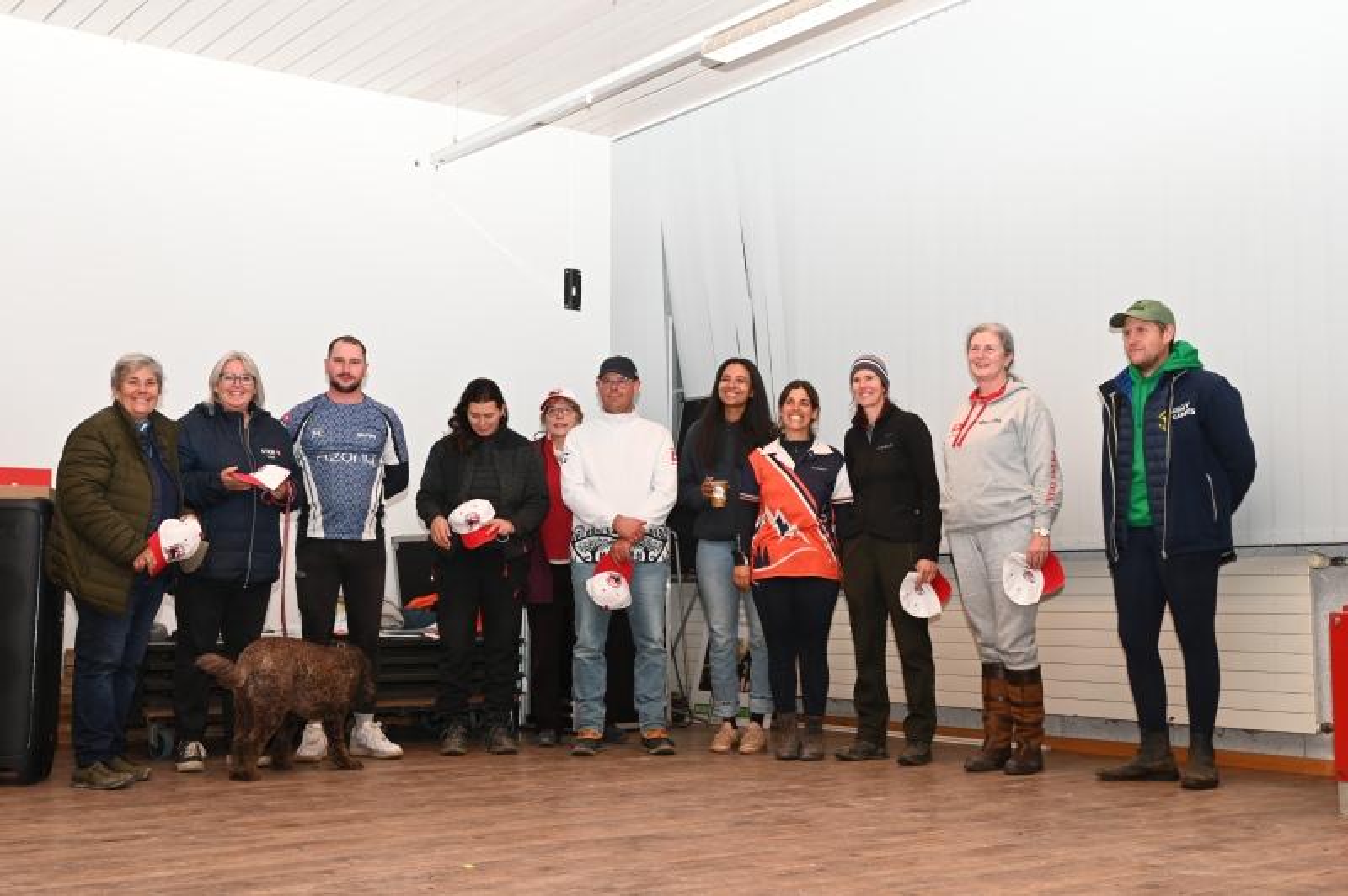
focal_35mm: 45
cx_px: 674
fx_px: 1684
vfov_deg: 29.8
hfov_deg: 43.6
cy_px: 448
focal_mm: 45
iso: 800
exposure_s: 1/60
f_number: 7.1
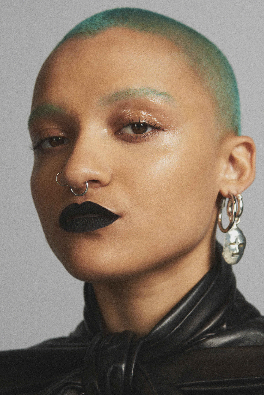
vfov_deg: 19.4
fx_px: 1154
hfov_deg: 13.1
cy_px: 198
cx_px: 132
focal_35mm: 105
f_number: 6.7
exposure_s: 1/180
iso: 400
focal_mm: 105
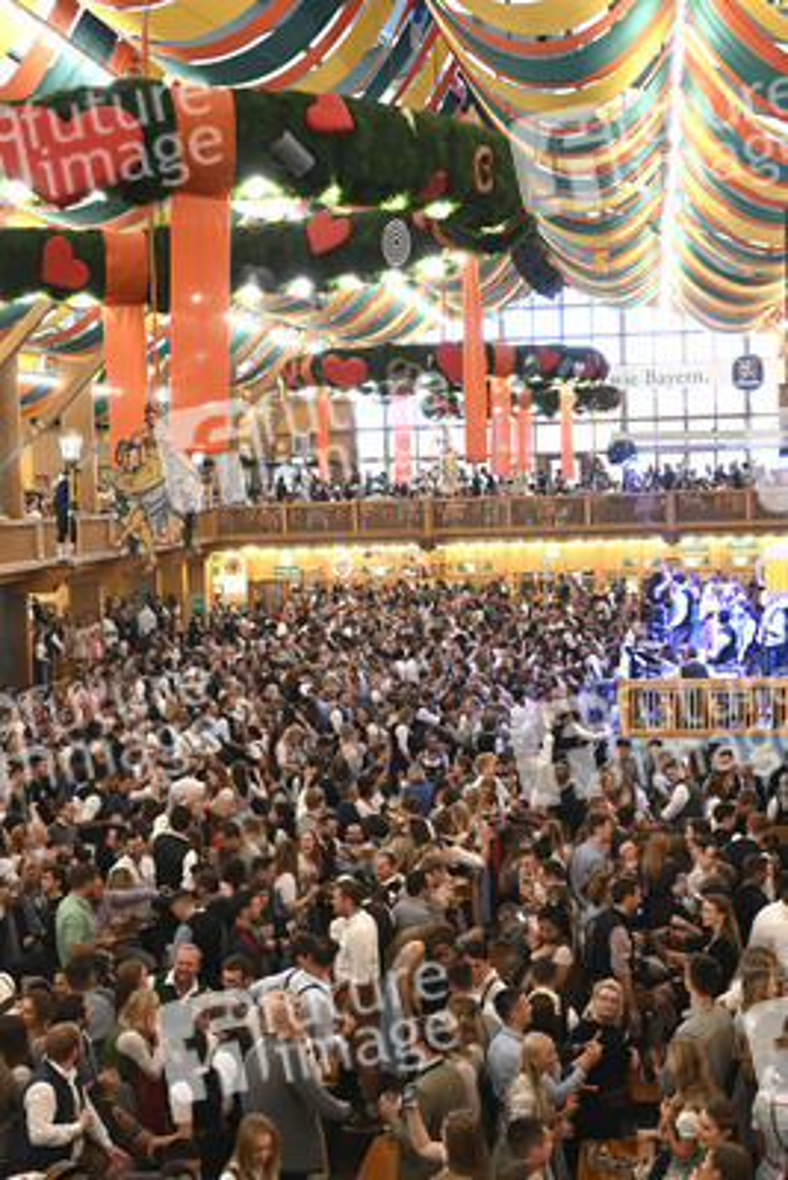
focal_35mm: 51
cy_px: 590
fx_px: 1673
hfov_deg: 26.5
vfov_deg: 38.9
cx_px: 394
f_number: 4.8
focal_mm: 34
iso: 3200
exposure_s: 1/80
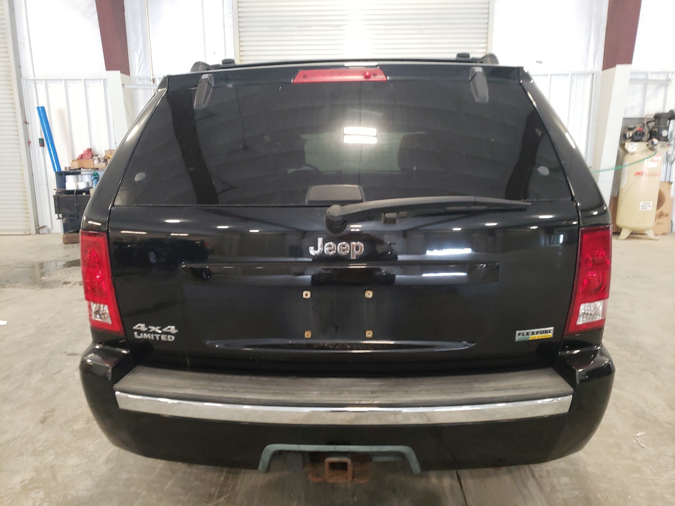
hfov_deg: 67.3
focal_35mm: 26
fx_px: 507
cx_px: 338
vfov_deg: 53.1
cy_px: 253
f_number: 1.5
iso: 252
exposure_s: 1/30
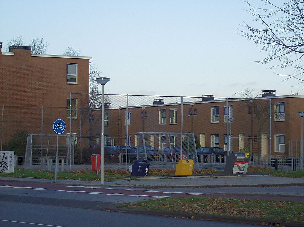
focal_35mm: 100
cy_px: 114
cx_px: 152
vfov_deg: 14.7
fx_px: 876
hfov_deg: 19.7
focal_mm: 16.6
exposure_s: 1/347
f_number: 4.6
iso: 100
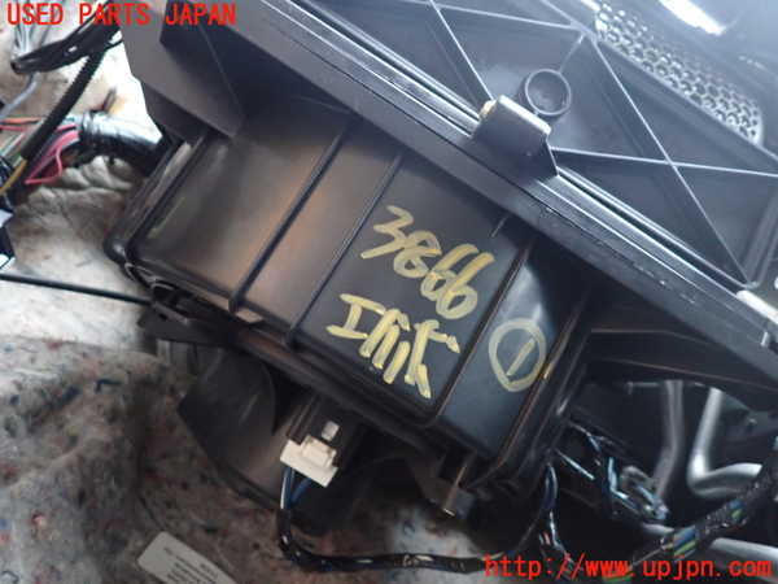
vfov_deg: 54.9
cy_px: 292
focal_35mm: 25
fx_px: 562
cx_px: 389
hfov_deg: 69.4
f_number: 2
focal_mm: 4.5
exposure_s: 1/20
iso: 800
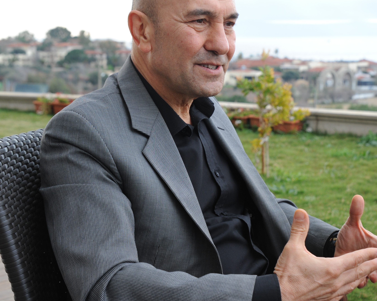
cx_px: 212
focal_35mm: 71
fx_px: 792
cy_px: 120
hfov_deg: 26.7
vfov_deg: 21.5
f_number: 9
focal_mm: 48
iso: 800
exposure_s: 1/320
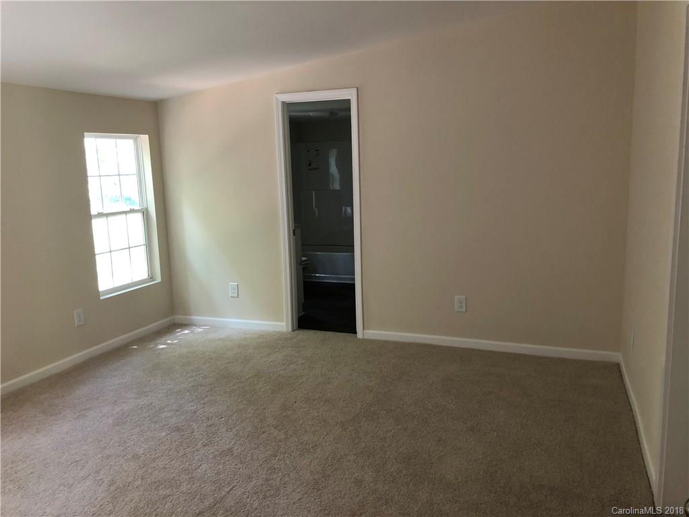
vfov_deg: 49.7
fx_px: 557
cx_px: 344
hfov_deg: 63.4
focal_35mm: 28
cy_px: 258
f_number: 1.8
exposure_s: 1/20
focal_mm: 3.99
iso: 40
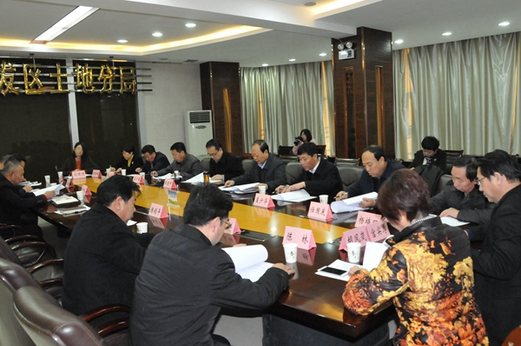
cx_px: 260
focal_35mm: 27
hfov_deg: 67.5
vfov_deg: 47.8
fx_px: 390
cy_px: 173
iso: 2800
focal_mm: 18
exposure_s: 1/60
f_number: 6.3
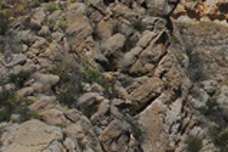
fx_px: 956
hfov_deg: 13.1
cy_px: 2
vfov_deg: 9.0
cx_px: 295
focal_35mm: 151
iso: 160
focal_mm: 20
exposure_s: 1/250
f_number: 8
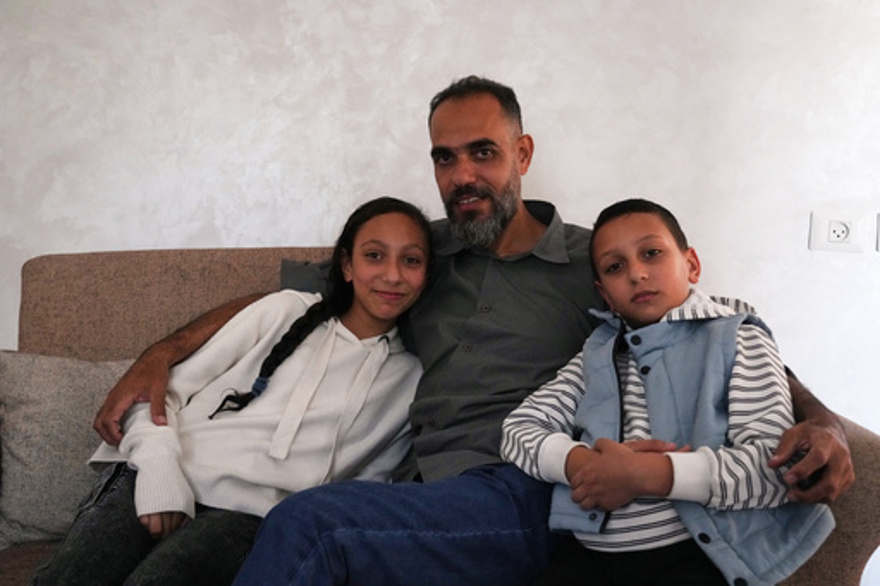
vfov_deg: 31.9
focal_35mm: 42
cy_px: 293
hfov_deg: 46.4
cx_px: 440
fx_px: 1026
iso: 4000
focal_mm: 42
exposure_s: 1/100
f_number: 4
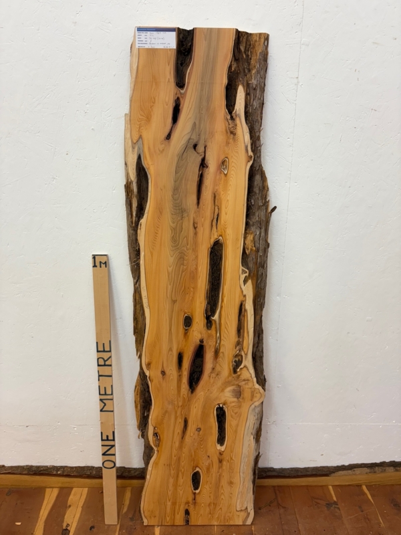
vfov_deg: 67.3
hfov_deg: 53.1
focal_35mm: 26
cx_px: 200
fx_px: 402
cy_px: 268
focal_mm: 5.96
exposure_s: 1/100
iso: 125
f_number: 1.6
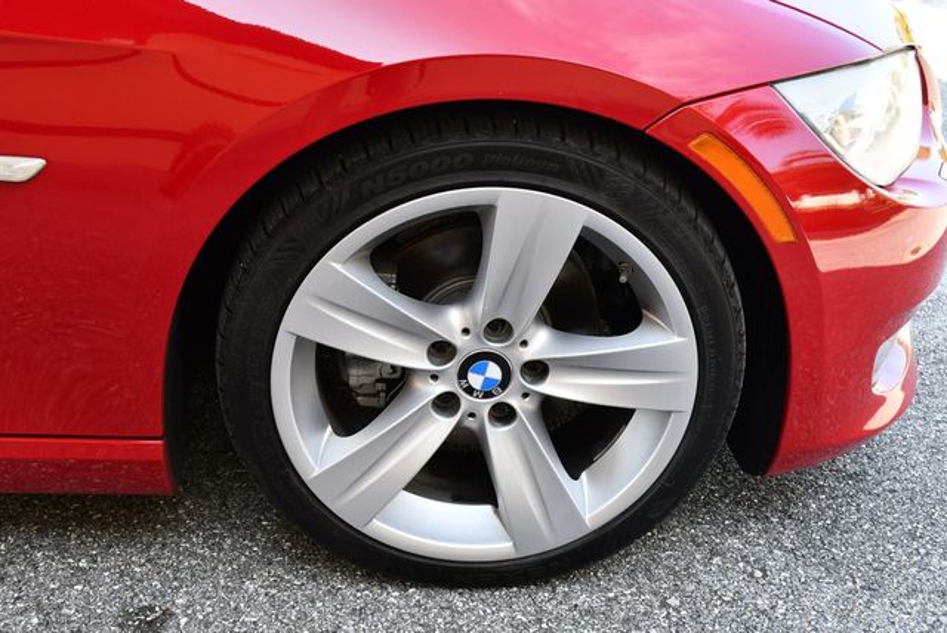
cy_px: 316
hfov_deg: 48.4
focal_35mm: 40
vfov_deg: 33.5
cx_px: 474
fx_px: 1053
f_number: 5.6
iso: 400
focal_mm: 20
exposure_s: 1/250
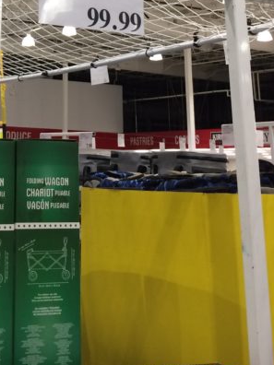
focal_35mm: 75
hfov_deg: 19.1
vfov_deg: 23.2
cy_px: -100
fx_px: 792
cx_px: 3
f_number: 2.2
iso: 64
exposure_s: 1/30
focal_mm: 4.15
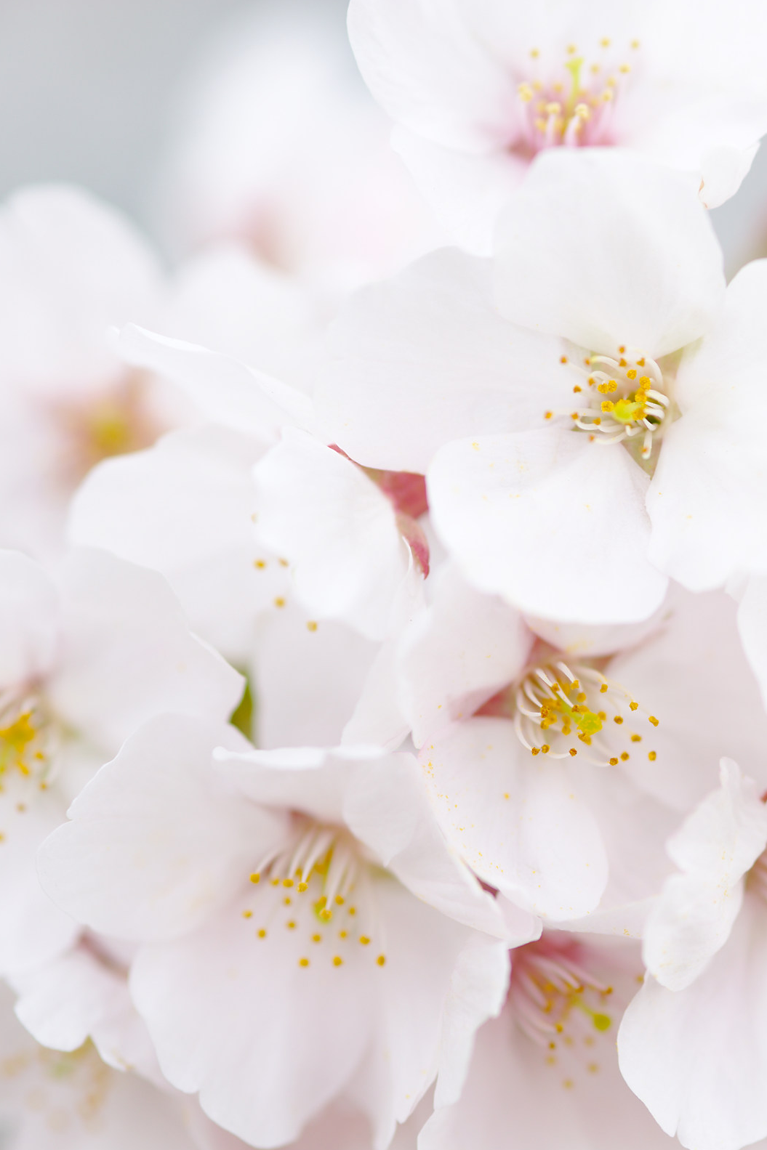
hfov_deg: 8.6
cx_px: 640
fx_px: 5082
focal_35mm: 159
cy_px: 578
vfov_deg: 12.9
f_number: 5.6
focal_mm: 105
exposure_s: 1/200
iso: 200
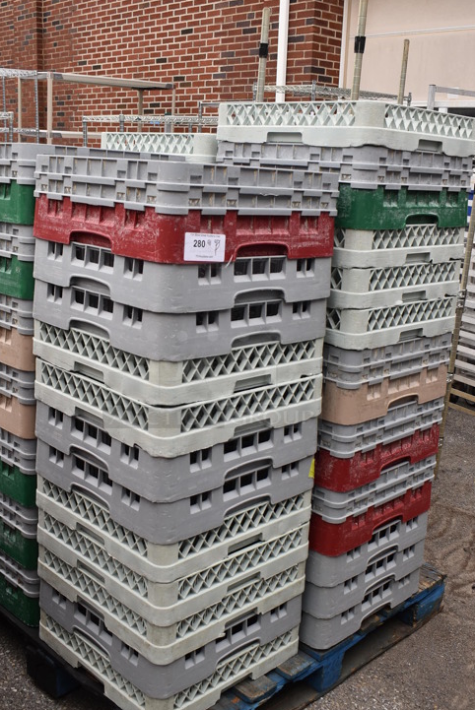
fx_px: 751
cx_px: 213
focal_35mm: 38
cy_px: 377
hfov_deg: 35.1
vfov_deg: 50.6
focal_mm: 20
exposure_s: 1/250
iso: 250
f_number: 5.6
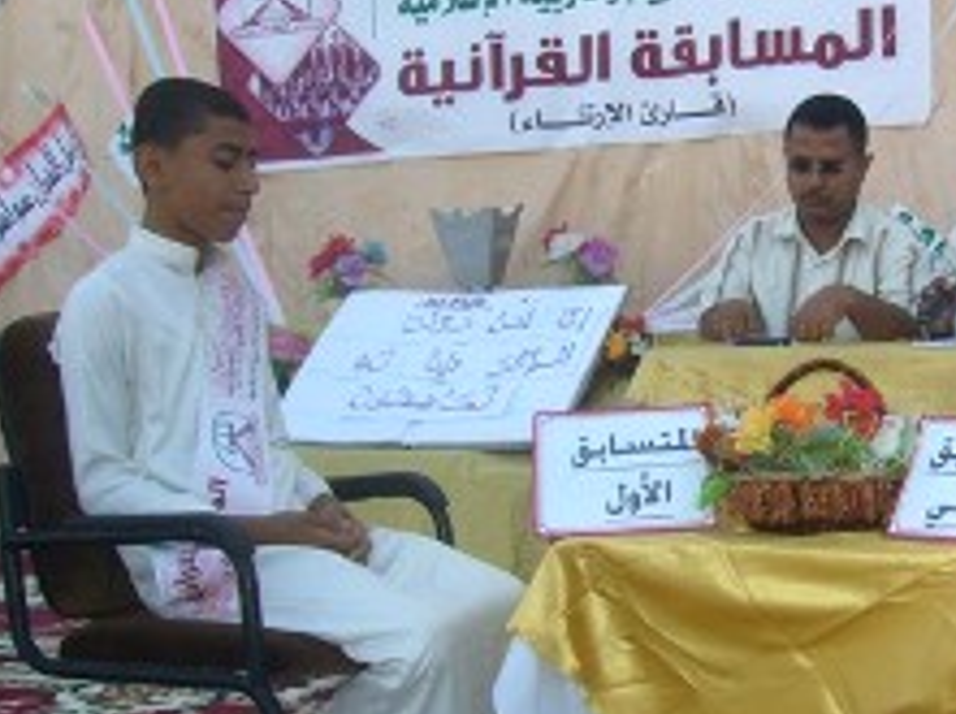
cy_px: 301
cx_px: 805
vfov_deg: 24.3
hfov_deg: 31.2
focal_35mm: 60
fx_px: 1654
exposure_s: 1/200
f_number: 5.6
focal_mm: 5.8
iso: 100
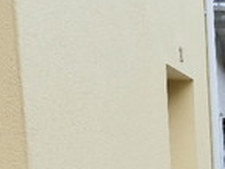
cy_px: 210
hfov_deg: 20.0
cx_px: 327
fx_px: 559
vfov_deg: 16.4
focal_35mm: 86
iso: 100
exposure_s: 1/160
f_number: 3
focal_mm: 4.5
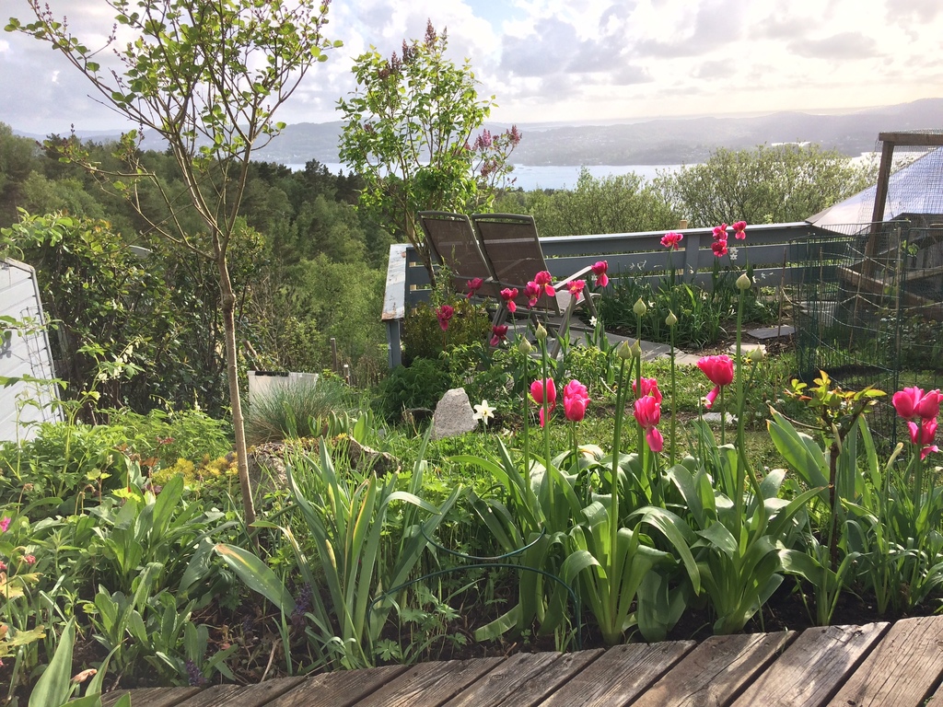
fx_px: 790
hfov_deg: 61.7
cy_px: 354
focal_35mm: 29
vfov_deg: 48.2
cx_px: 472
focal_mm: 4.15
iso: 32
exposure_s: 1/1026
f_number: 2.2
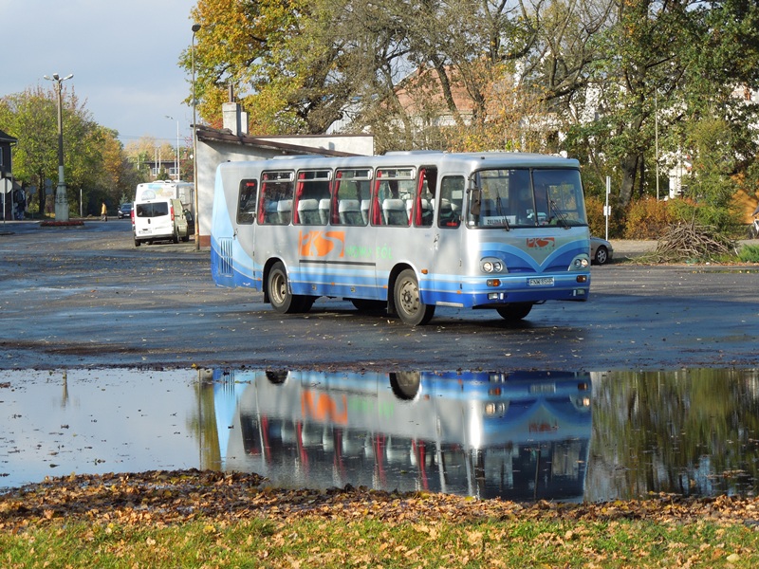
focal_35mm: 106
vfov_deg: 14.0
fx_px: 2324
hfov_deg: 18.5
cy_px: 284
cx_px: 380
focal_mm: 19.1
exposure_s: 1/320
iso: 100
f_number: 4.7
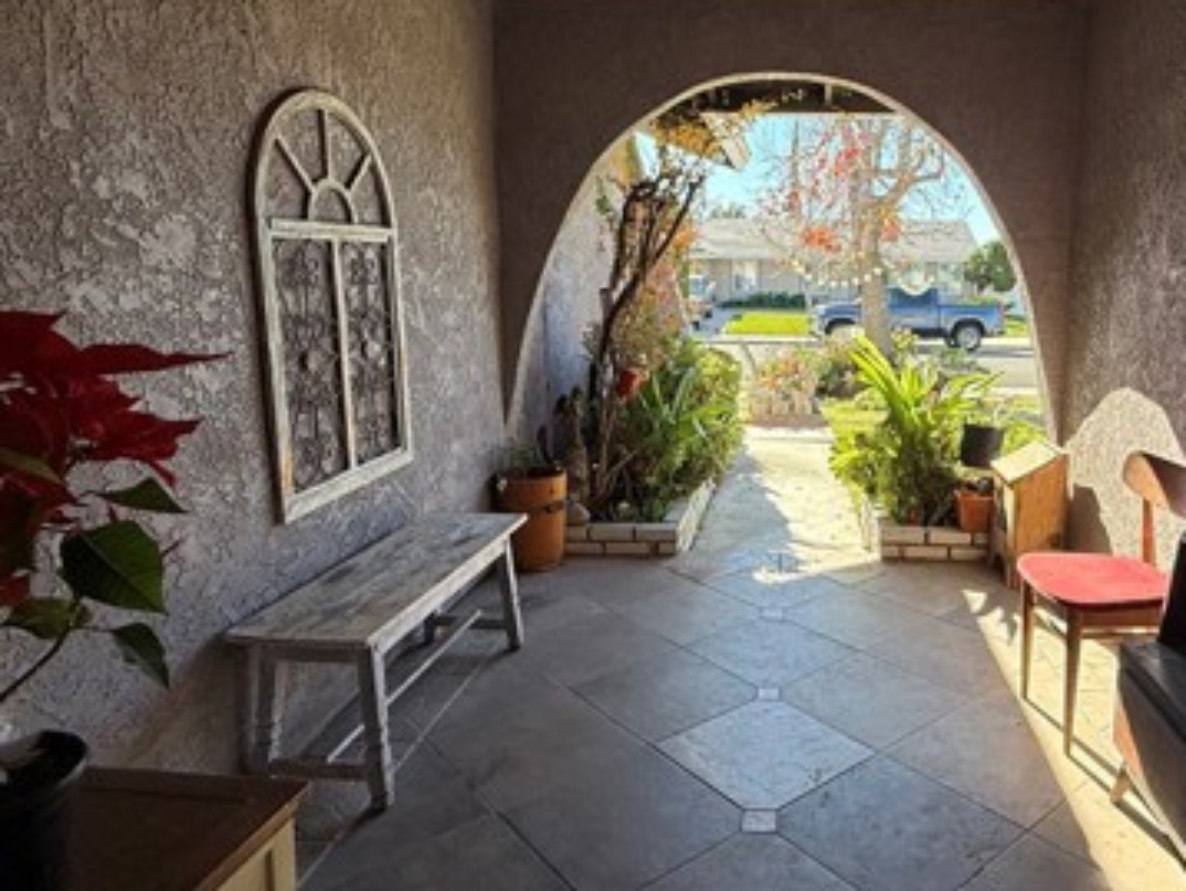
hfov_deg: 67.8
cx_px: 769
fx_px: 857
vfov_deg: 54.8
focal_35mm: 25
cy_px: 388
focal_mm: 2.22
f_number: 2.2
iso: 64
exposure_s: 1/304
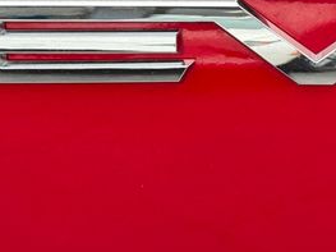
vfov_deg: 12.6
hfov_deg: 16.7
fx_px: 1135
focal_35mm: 117
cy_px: 31
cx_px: 256
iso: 80
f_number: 1.78
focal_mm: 6.76
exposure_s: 1/275
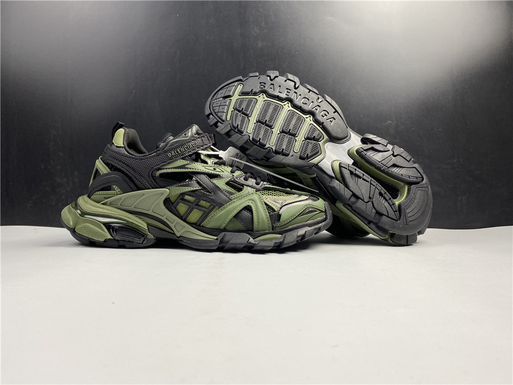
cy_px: 192
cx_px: 256
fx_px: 385
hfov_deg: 67.3
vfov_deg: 53.1
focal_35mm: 26
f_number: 1.8
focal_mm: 4.25
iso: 64
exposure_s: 1/100
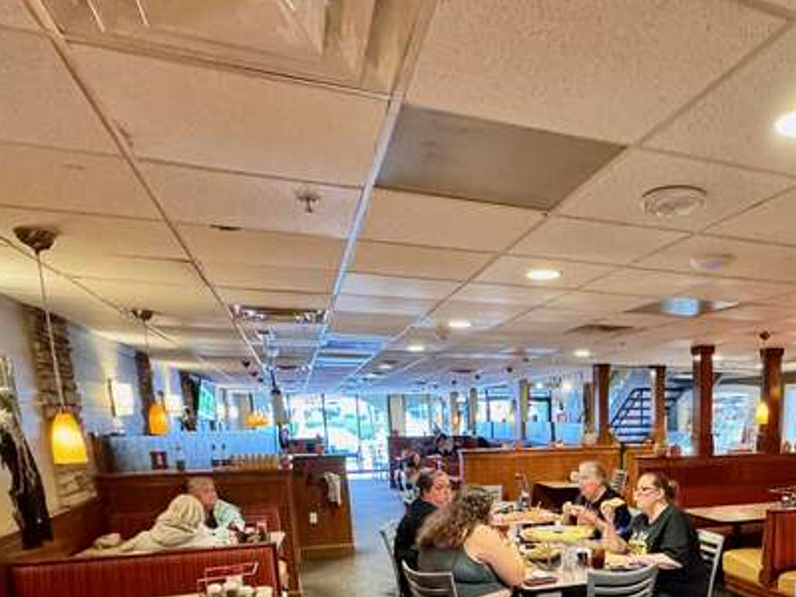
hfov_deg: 60.1
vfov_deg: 45.0
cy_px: 541
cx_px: 595
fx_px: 644
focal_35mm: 28
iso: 800
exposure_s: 1/60
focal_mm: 2.22
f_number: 2.2
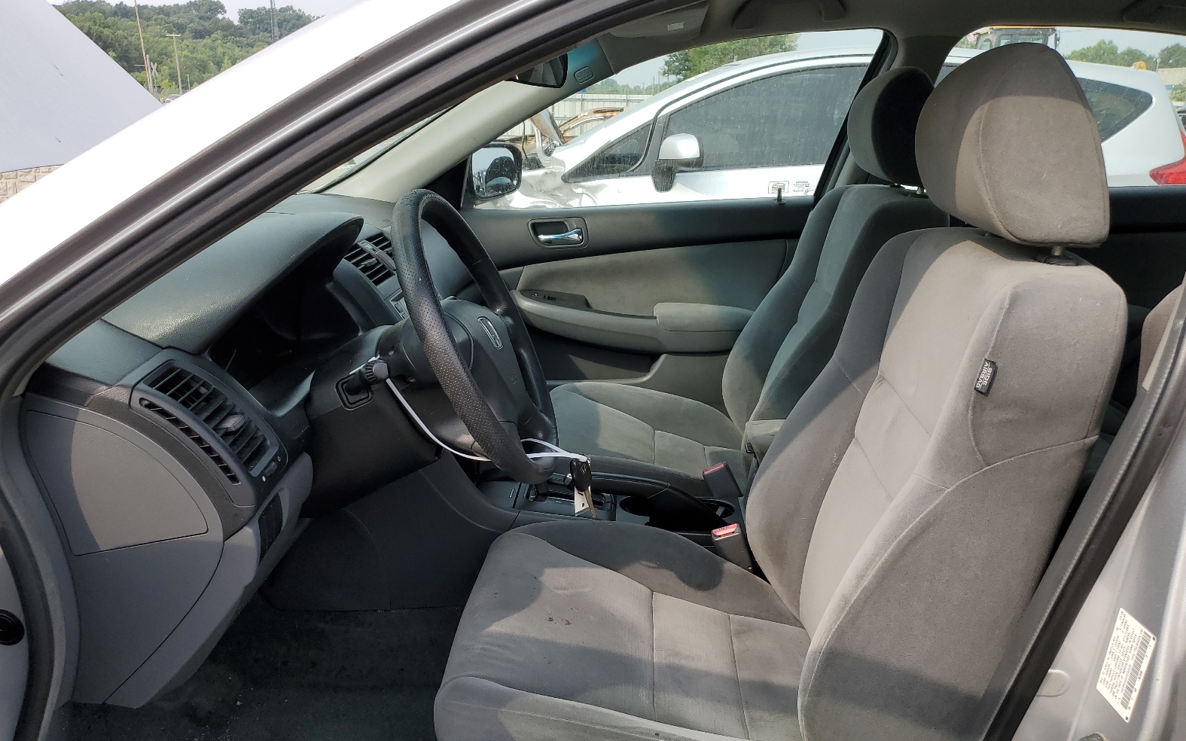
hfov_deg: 66.5
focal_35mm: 28
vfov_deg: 44.4
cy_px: 420
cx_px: 587
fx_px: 905
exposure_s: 1/1250
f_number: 1.5
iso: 50
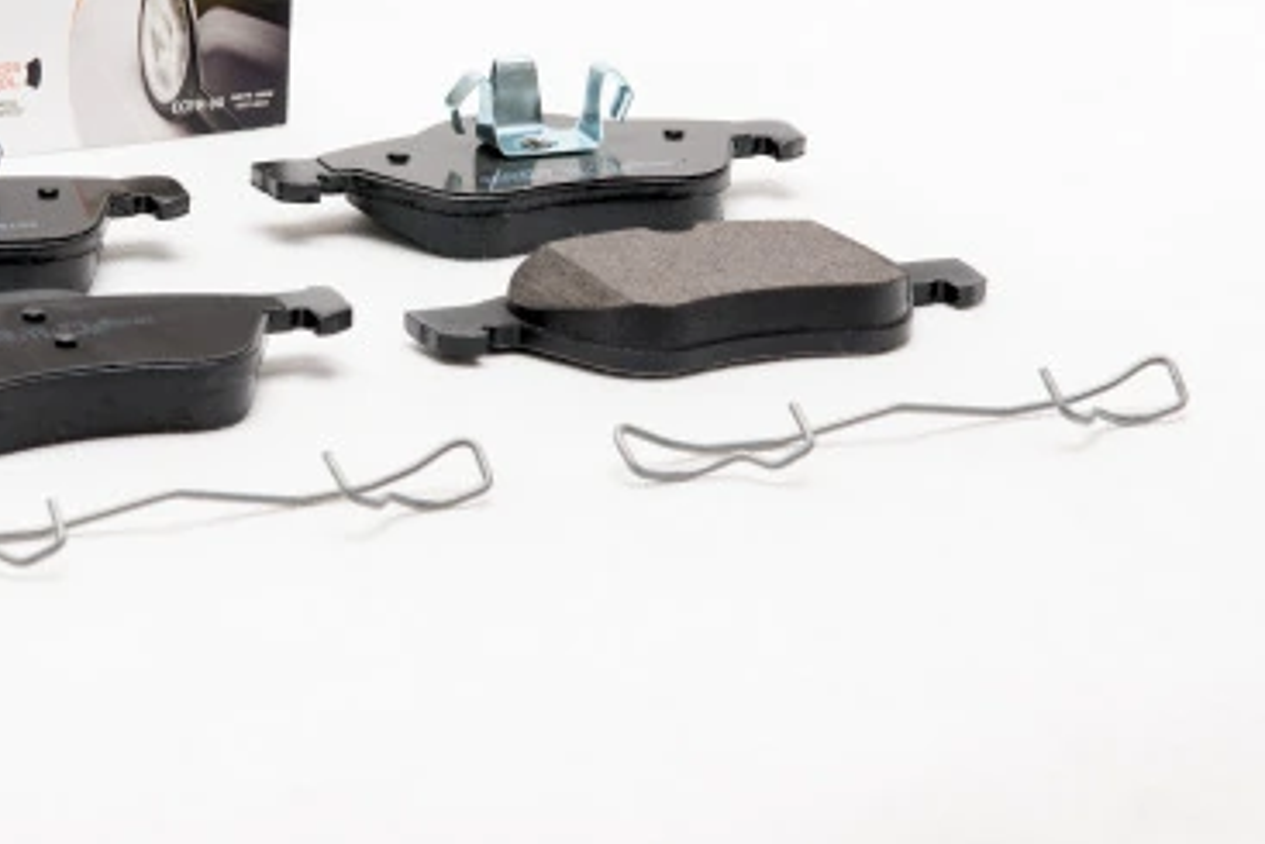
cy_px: 186
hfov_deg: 13.9
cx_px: 414
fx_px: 5167
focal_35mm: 147
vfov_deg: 9.3
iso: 100
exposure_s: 1/200
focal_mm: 60
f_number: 11
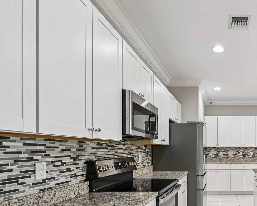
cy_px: 153
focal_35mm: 24
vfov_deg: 56.1
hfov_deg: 61.6
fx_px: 183
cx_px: 221
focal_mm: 14
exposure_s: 1/60
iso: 1600
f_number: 8
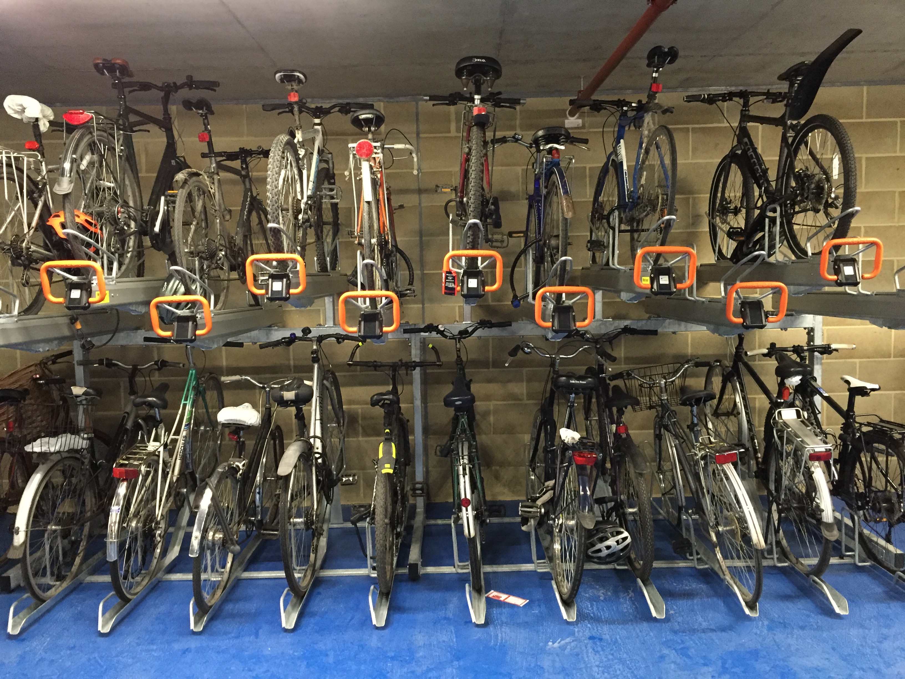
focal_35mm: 29
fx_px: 758
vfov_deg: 48.2
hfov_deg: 61.7
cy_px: 340
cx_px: 452
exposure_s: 1/17
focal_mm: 4.15
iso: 320
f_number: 2.2
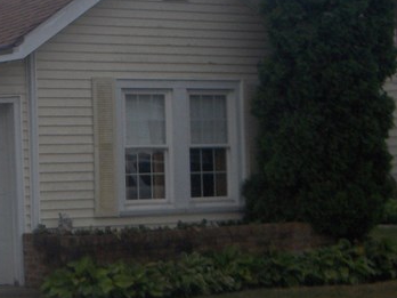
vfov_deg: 14.3
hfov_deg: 18.7
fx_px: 1181
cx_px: 21
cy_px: 81
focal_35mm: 103
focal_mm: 5.8
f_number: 4.3
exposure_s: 1/2041
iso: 100
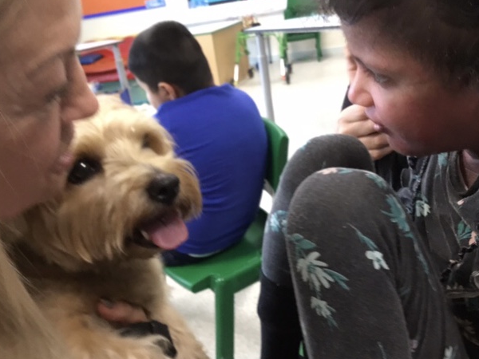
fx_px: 443
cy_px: 176
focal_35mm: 32
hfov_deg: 56.8
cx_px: 238
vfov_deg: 44.2
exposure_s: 1/33
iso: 200
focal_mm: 3.3
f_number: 2.4
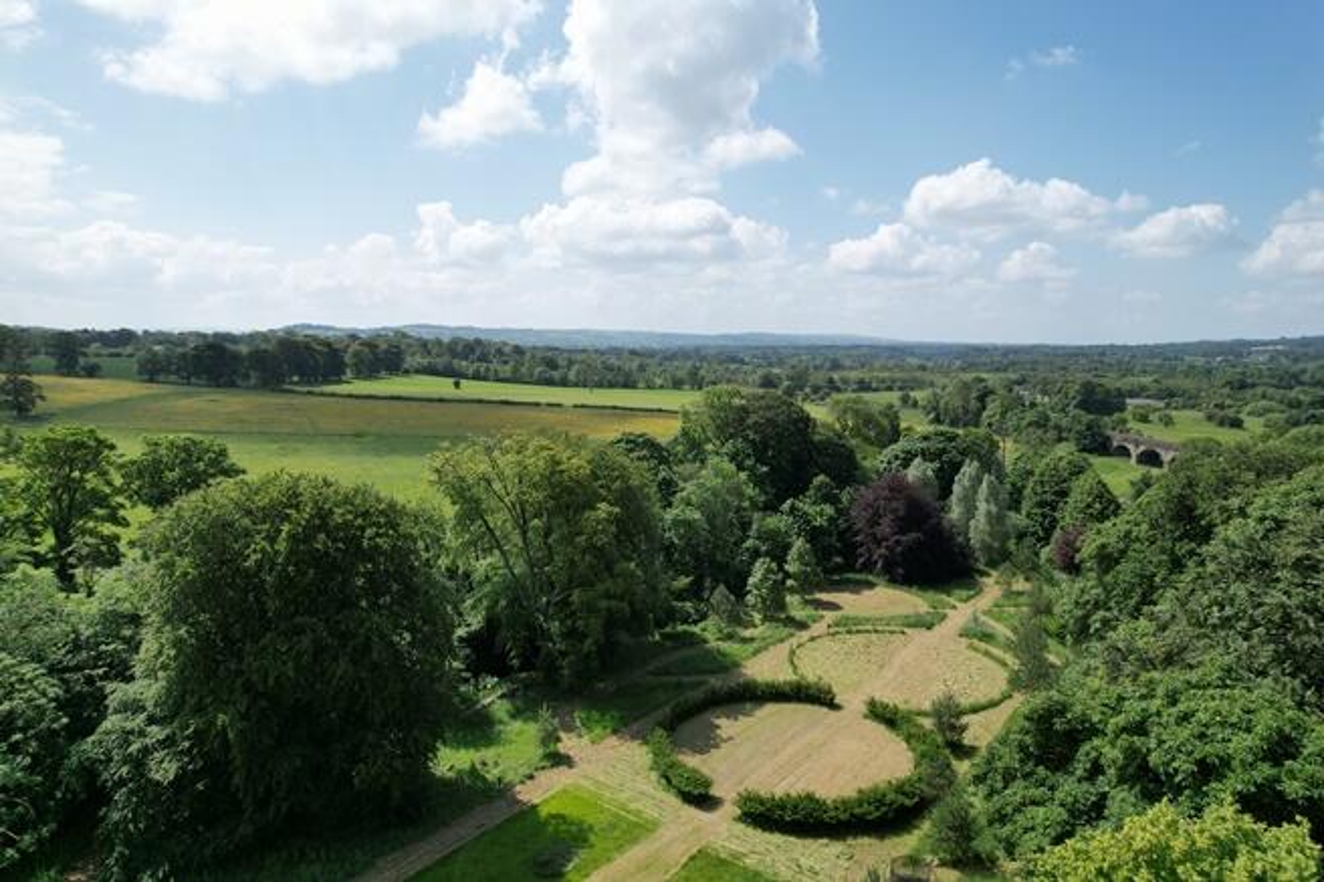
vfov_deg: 57.2
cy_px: 441
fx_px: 809
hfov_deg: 78.6
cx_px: 662
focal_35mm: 22
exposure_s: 1/2000
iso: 100
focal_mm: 8.38
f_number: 2.8
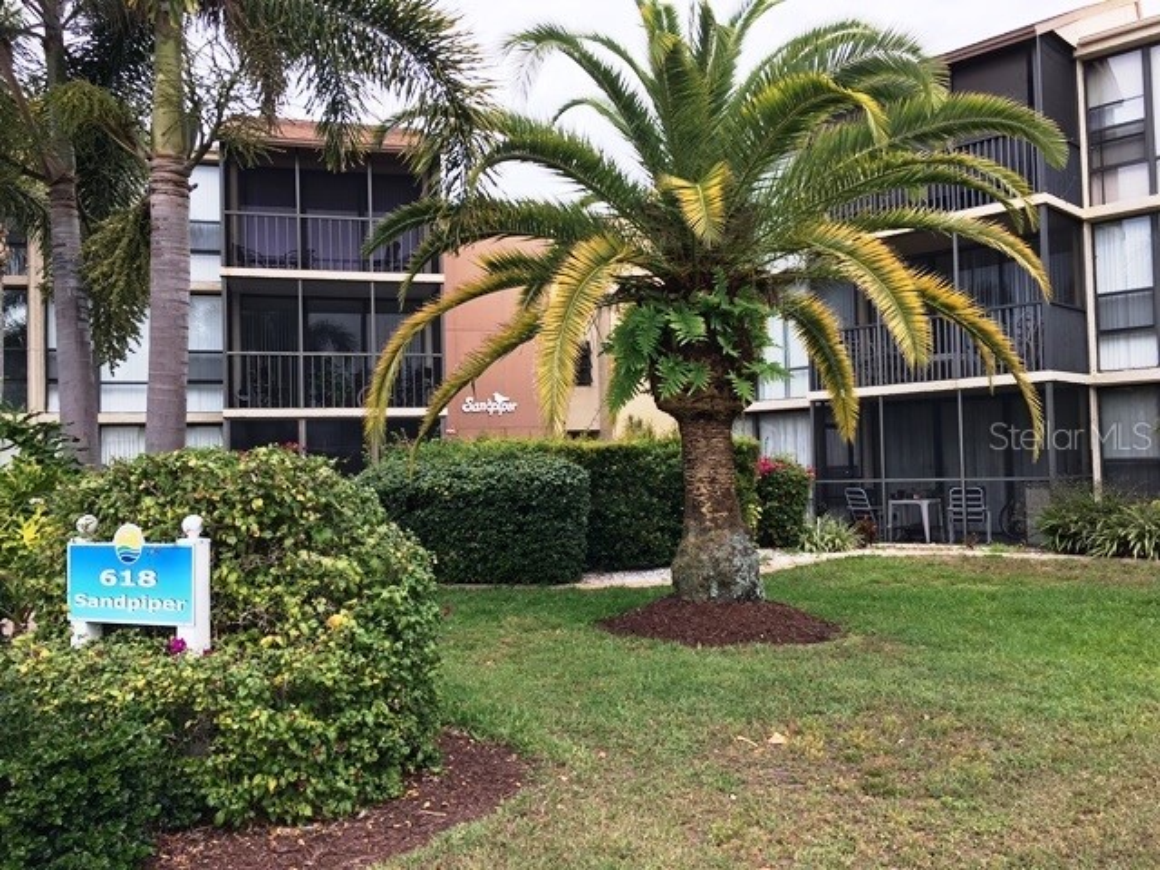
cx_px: 580
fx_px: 972
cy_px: 435
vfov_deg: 48.2
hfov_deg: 61.7
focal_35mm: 29
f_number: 2.2
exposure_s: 1/458
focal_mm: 4.15
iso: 25
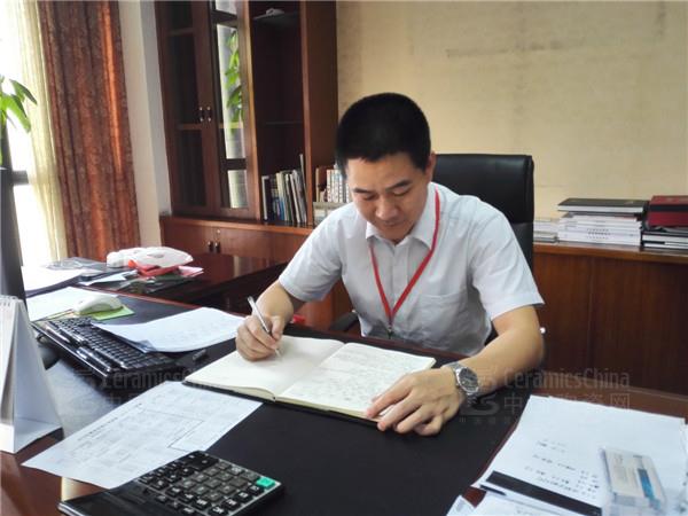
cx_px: 344
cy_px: 258
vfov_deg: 48.2
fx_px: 576
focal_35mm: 29
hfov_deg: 61.7
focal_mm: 3.8
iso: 200
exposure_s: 1/33.3
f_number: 2
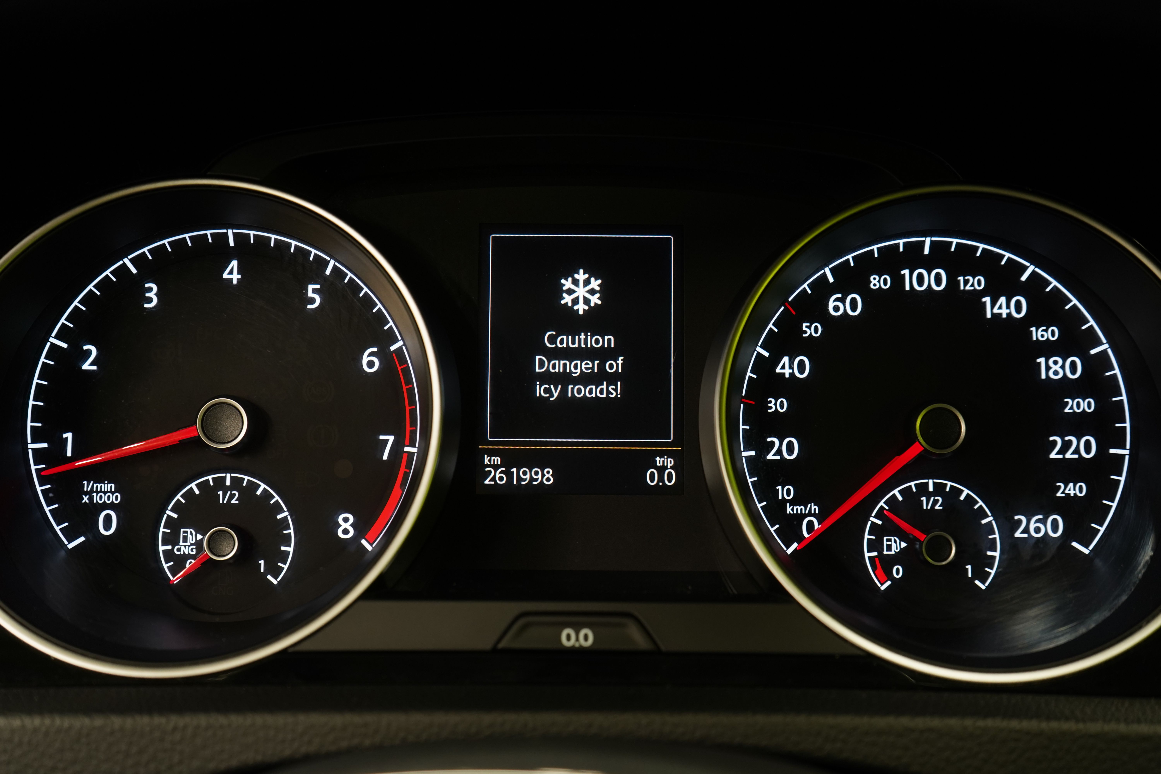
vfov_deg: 33.4
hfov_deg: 48.5
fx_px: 1290
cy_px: 387
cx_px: 580
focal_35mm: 40
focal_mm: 40
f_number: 5.6
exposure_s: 1/20
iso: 1000
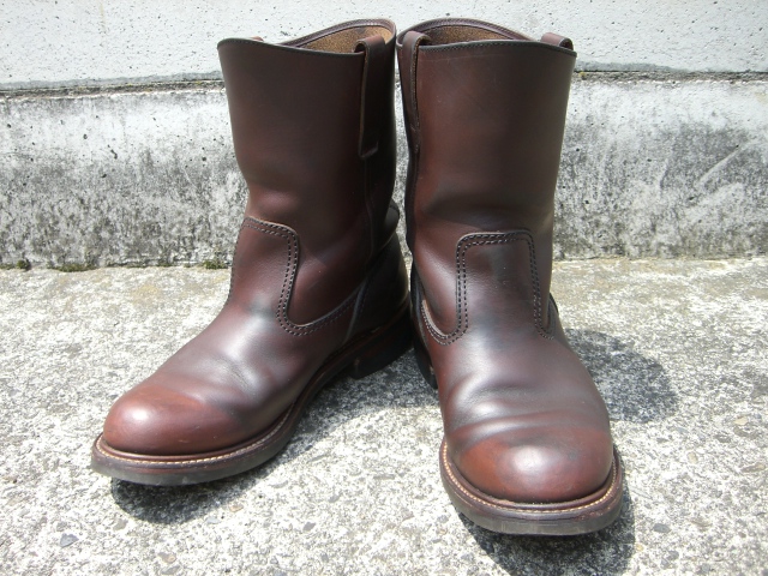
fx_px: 843
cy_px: 288
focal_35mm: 38
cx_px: 384
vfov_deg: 37.7
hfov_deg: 49.0
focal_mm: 6.2
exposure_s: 1/200
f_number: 2.7
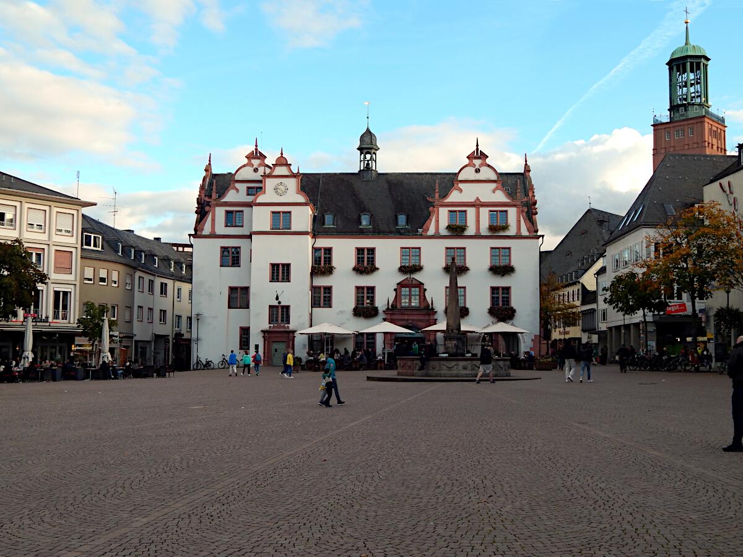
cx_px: 372
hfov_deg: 49.0
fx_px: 816
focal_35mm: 38
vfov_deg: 37.7
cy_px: 278
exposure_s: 1/400
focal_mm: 6.8
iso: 125
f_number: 3.4
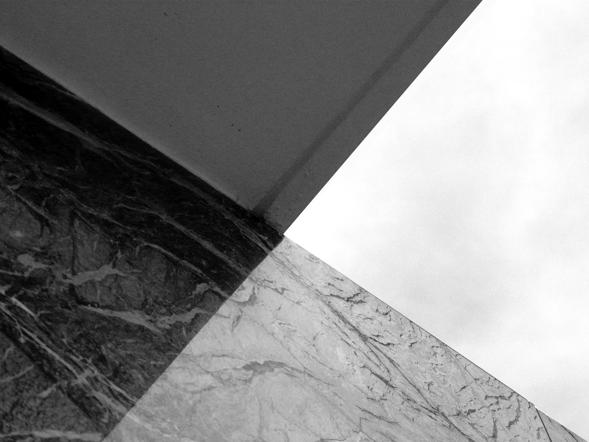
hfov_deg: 15.6
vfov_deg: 11.8
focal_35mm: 126
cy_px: 221
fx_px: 2144
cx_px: 294
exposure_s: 1/640
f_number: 3.6
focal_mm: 20.6
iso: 100
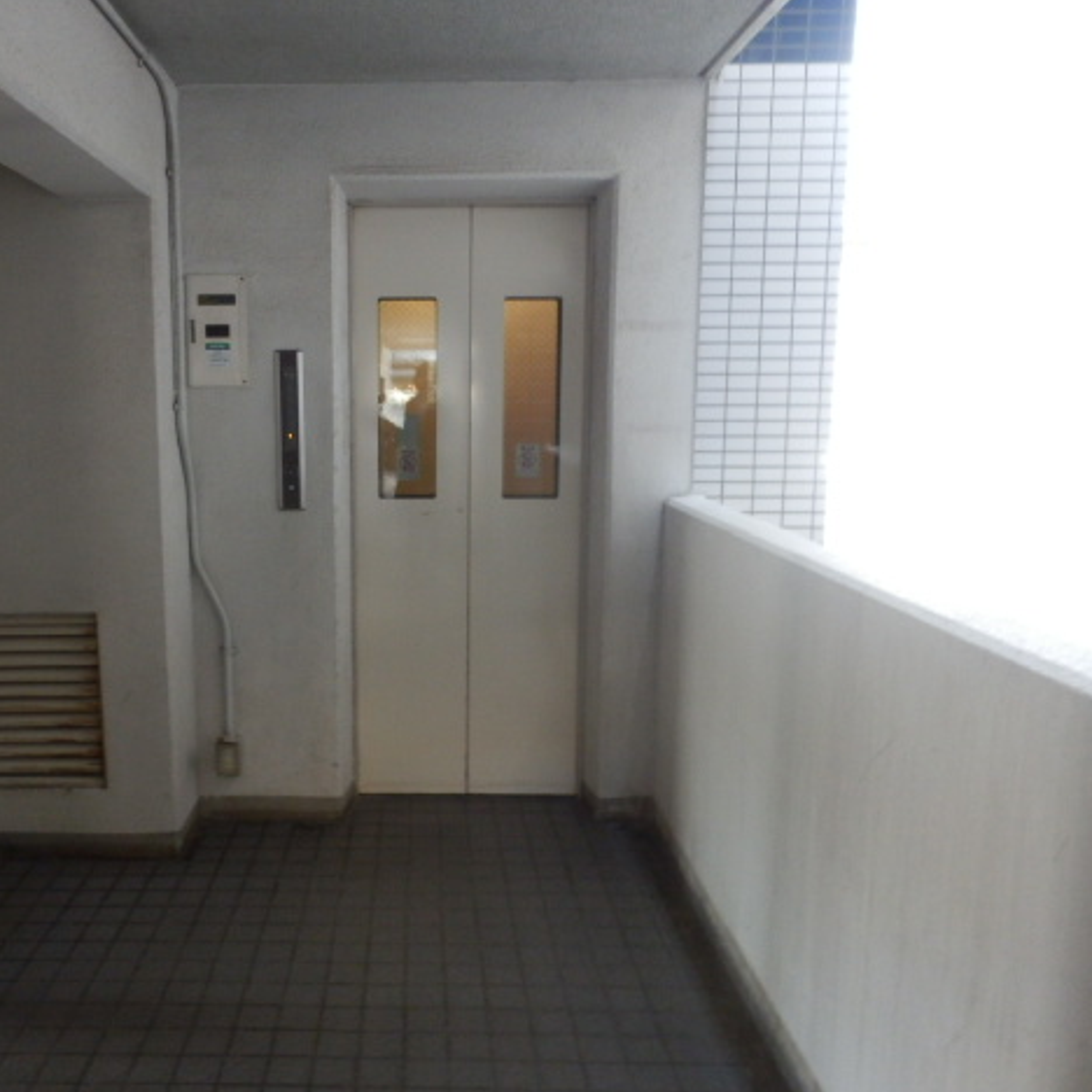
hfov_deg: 54.8
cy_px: 534
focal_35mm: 29
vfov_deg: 55.6
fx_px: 1035
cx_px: 392
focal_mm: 4.2
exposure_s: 1/30
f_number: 3
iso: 320
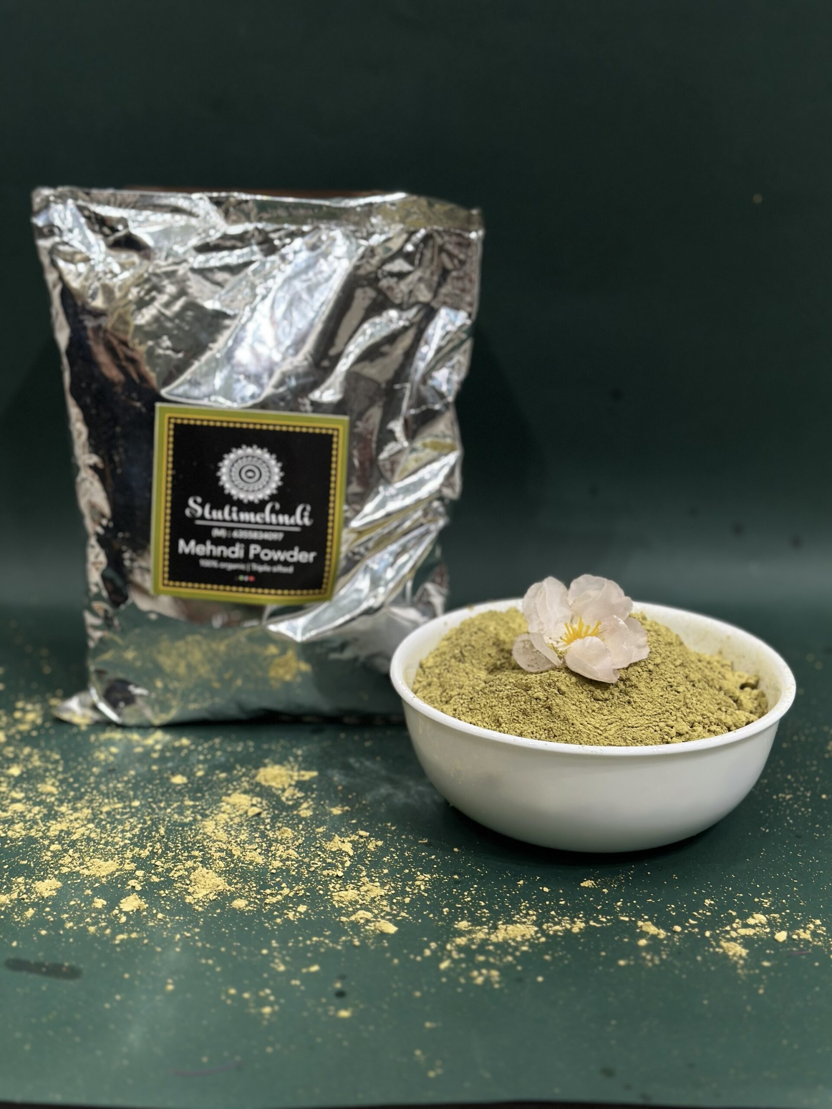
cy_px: 554
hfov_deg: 30.3
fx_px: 1538
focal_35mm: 48
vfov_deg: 39.7
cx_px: 416
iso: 64
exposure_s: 1/154
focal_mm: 6.86
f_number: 1.78
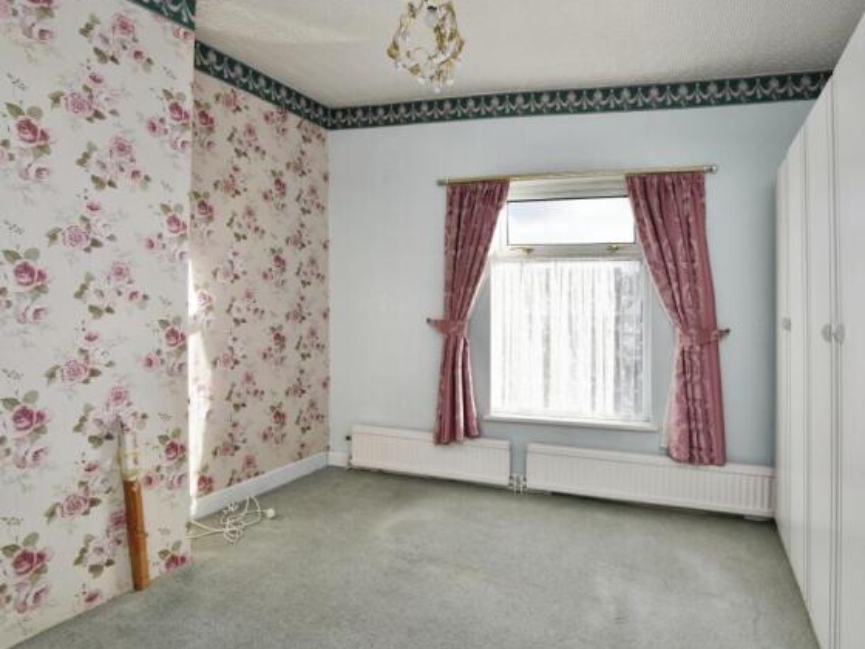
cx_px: 481
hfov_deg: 87.4
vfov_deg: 71.6
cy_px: 314
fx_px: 450
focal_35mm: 18
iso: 500
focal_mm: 16
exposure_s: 1/250
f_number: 7.1
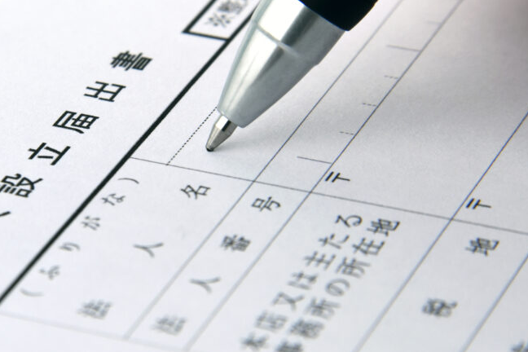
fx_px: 5793
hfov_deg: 5.2
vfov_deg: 3.5
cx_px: 174
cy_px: 140
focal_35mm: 395
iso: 800
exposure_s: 1/200
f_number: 14
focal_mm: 250
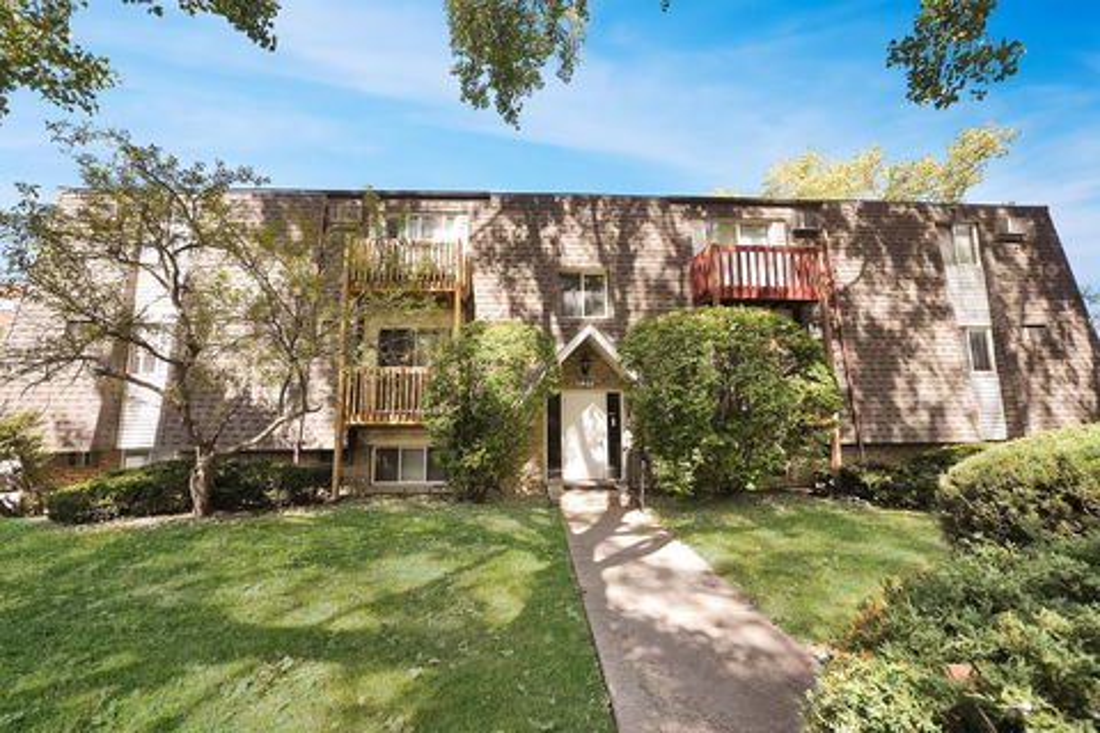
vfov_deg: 77.3
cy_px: 366
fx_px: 458
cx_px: 550
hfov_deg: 100.4
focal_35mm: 15
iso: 2000
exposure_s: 1/2500
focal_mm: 10
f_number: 5.6
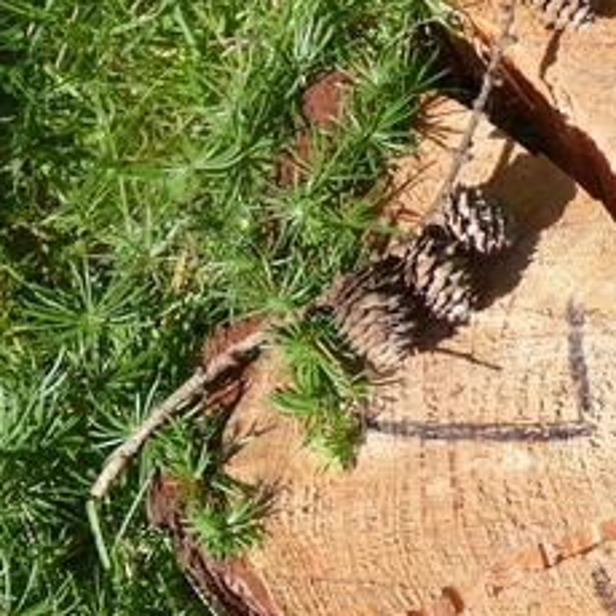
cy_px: 363
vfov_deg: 9.3
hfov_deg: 9.2
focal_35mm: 189
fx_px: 3805
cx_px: 707
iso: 80
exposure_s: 1/400
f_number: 3.4
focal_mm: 13.8
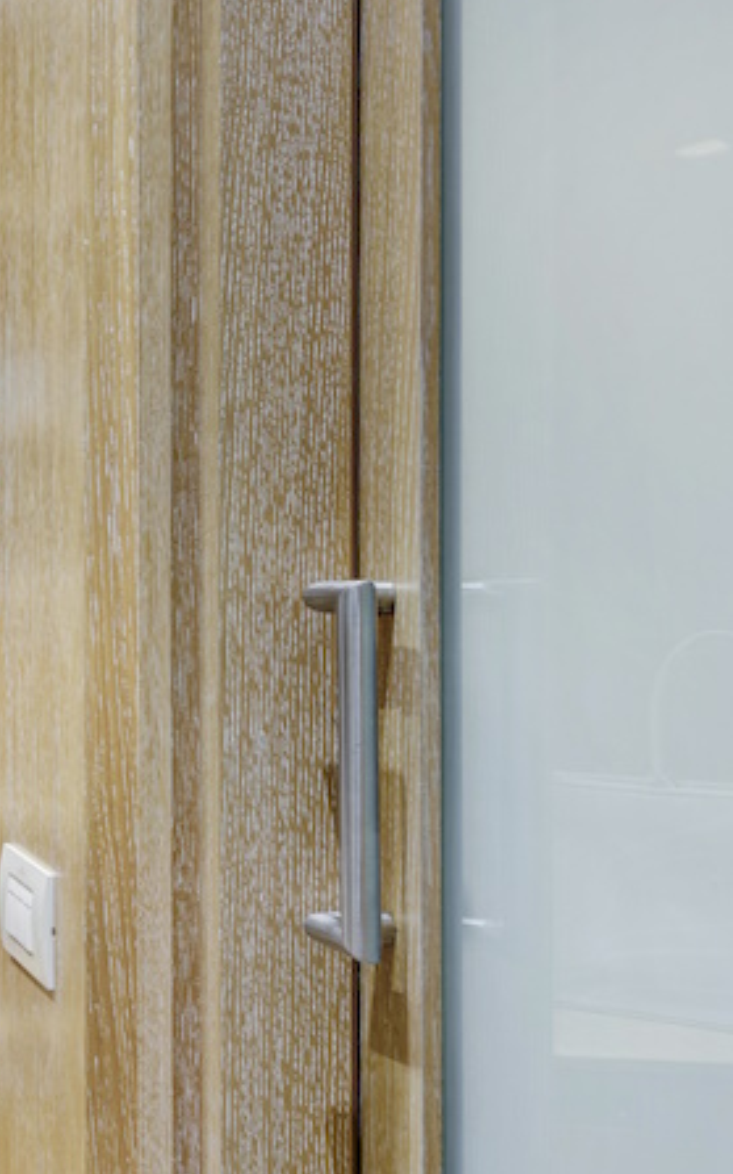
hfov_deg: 19.2
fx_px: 1472
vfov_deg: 43.5
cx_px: -670
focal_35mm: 46
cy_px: 549
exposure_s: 2
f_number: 11
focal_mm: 14
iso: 100
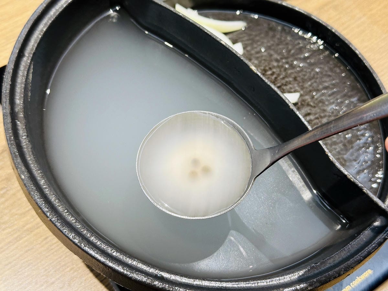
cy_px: 146
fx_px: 538
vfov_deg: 30.3
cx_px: 194
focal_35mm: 48
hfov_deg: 39.7
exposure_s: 1/60
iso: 125
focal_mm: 6.86
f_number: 1.78
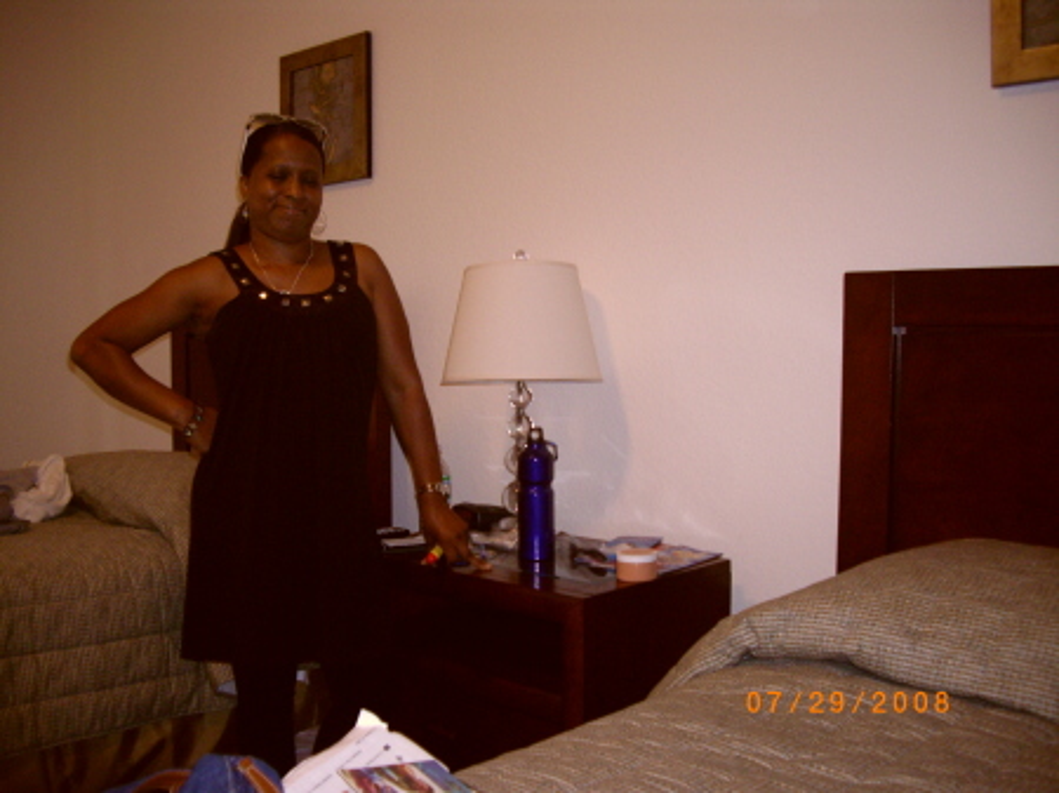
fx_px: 1162
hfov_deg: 49.0
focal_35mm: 38
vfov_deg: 37.7
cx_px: 530
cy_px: 396
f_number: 2.8
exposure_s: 1/40
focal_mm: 7.9
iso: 400
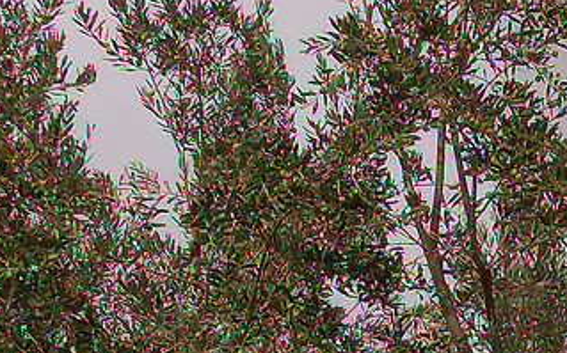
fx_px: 2842
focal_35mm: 184
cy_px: 948
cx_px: 1454
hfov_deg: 9.8
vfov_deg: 6.6
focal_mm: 24
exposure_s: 1/160
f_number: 11
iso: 100
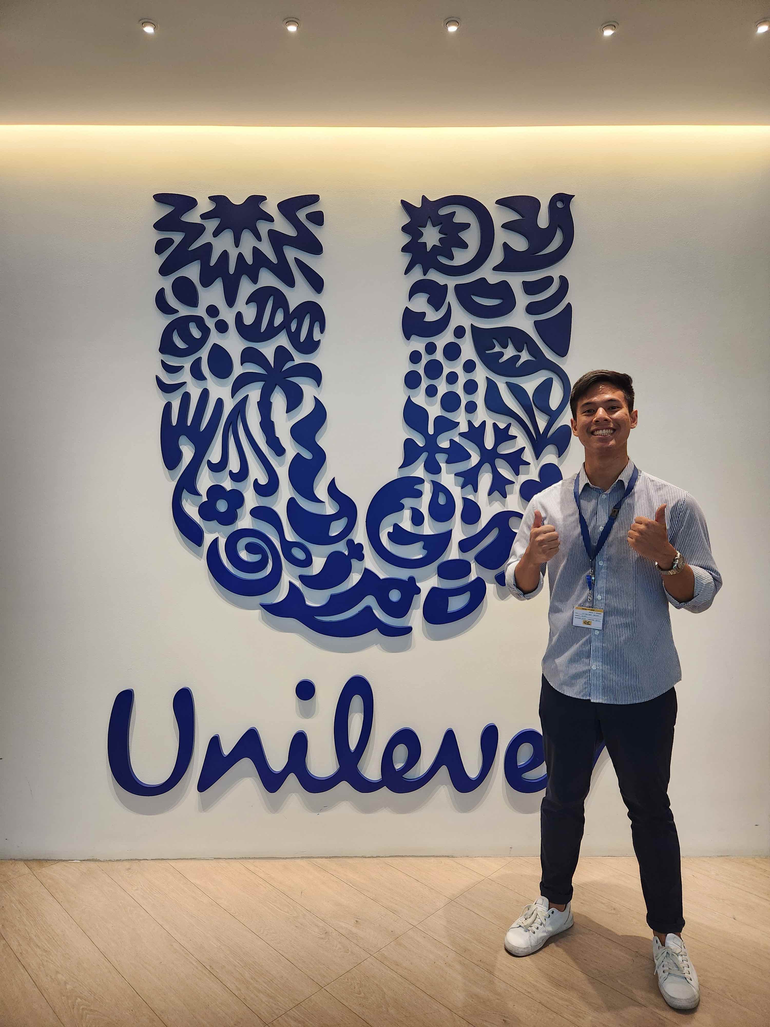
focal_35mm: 23
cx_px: 385
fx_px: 682
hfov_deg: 58.9
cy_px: 514
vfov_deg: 73.9
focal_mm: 5.4
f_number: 1.8
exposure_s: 1/120
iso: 400
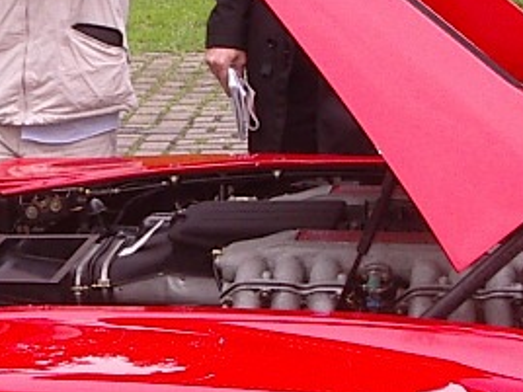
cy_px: 25
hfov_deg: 13.4
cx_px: -33
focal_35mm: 145
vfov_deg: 10.2
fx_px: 2191
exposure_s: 1/60
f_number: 4.8
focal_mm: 5.8
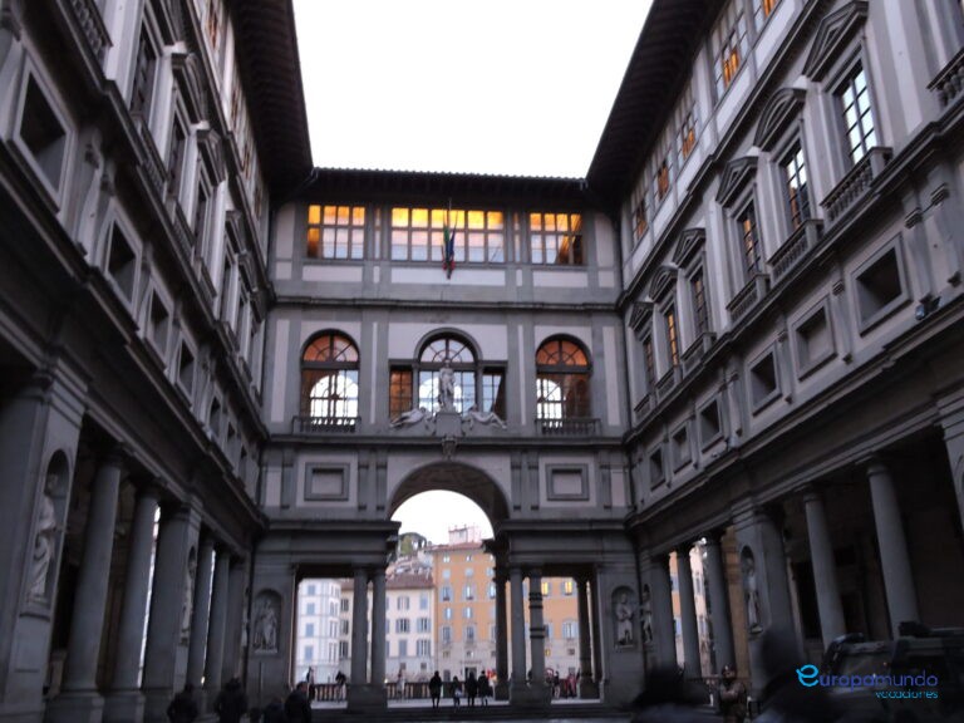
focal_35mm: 33
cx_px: 482
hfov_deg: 55.4
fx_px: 919
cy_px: 362
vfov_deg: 42.9
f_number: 4
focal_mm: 5.9
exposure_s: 1/10
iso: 800
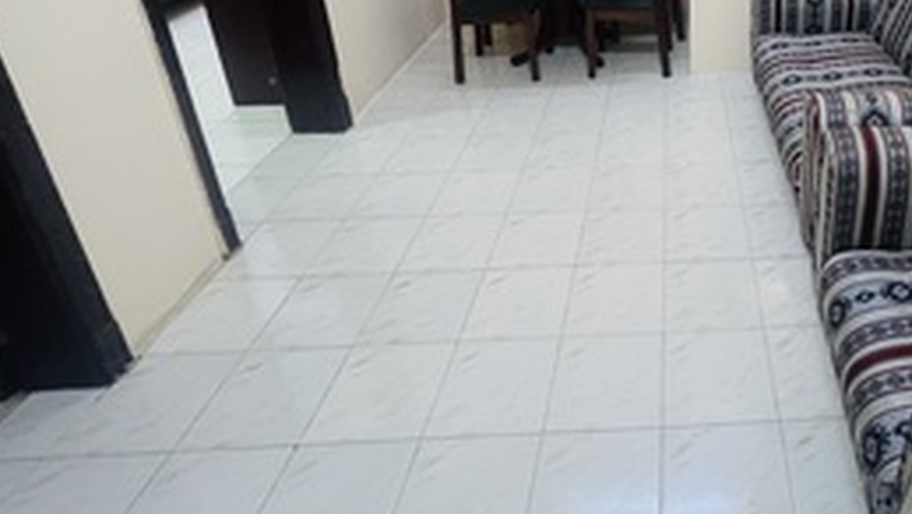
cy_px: 26
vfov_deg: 41.4
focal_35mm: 25
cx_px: 702
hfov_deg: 68.4
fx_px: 605
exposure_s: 1/50
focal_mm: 1.57
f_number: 1.8
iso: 500
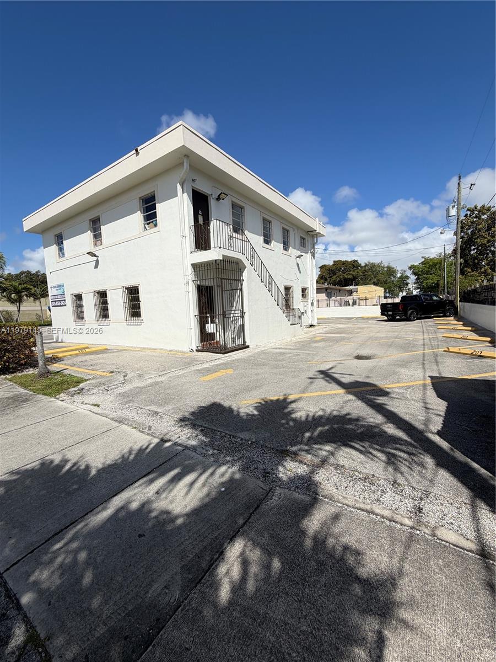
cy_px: 331
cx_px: 248
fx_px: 267
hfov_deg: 85.7
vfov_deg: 102.1
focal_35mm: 14
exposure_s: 1/1613
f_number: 2.2
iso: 20
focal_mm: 2.22
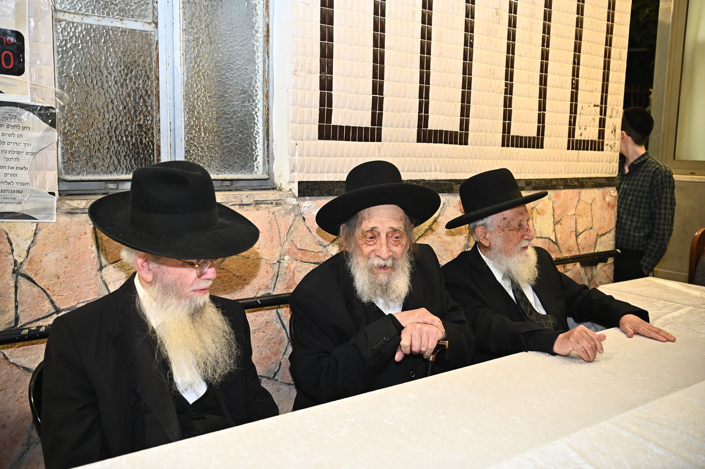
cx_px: 352
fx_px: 665
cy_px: 234
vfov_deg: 38.8
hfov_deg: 55.8
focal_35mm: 34
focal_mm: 34
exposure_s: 1/160
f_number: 3.5
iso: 640
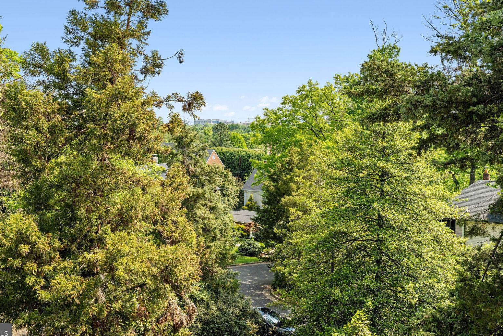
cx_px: 232
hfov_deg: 49.5
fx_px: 545
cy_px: 155
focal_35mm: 39
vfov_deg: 34.2
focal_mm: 35
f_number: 8
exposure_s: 1/100
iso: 200
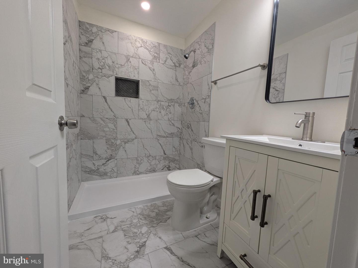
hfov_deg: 102.1
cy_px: 134
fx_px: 145
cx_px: 179
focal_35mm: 14
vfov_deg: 85.7
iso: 64
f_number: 2.2
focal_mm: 1.83
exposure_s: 1/50
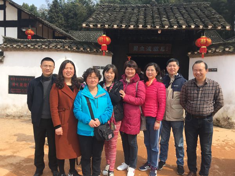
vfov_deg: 48.2
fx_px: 197
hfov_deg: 61.7
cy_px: 88
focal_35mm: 29
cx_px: 118
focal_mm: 4.15
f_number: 2.2
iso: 25
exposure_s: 1/769
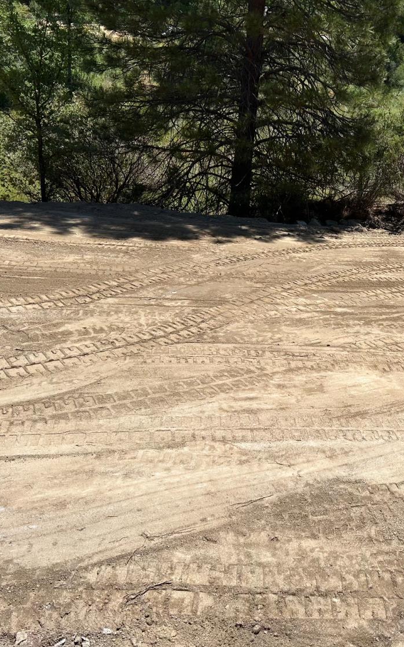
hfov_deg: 32.9
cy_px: 325
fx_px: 652
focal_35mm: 37
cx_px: 355
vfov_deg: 52.8
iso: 50
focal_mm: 5.7
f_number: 1.5
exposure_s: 1/4831
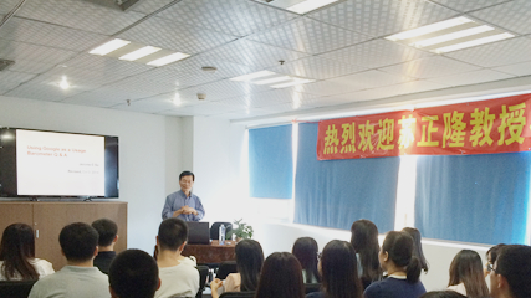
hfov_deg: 53.9
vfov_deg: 31.3
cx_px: 290
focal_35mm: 37
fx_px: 521
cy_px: 229
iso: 64
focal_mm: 4.15
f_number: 2.2
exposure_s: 1/30
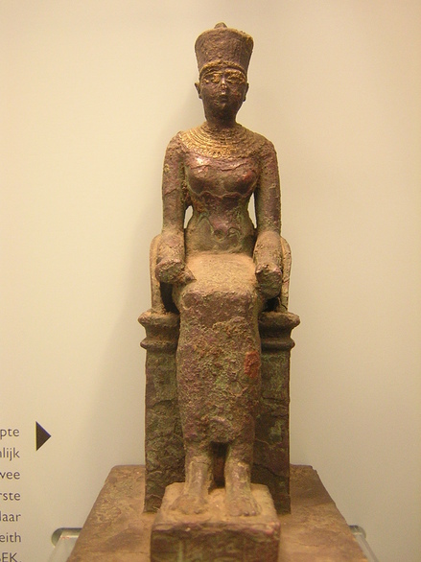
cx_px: 210
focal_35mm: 36
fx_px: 584
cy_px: 281
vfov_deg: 51.4
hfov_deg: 39.6
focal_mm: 4.7
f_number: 2.6
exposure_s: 1/3.1
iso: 373
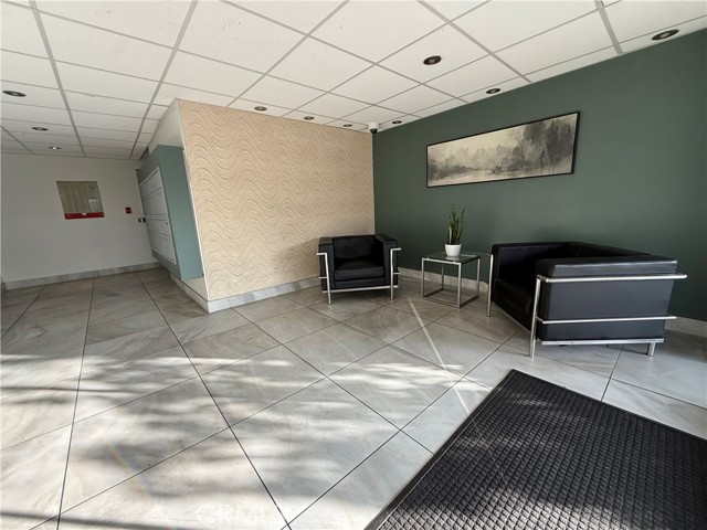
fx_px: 286
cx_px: 354
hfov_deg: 102.1
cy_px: 265
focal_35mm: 14
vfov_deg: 85.7
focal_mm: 2.22
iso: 64
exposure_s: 1/99
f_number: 2.2
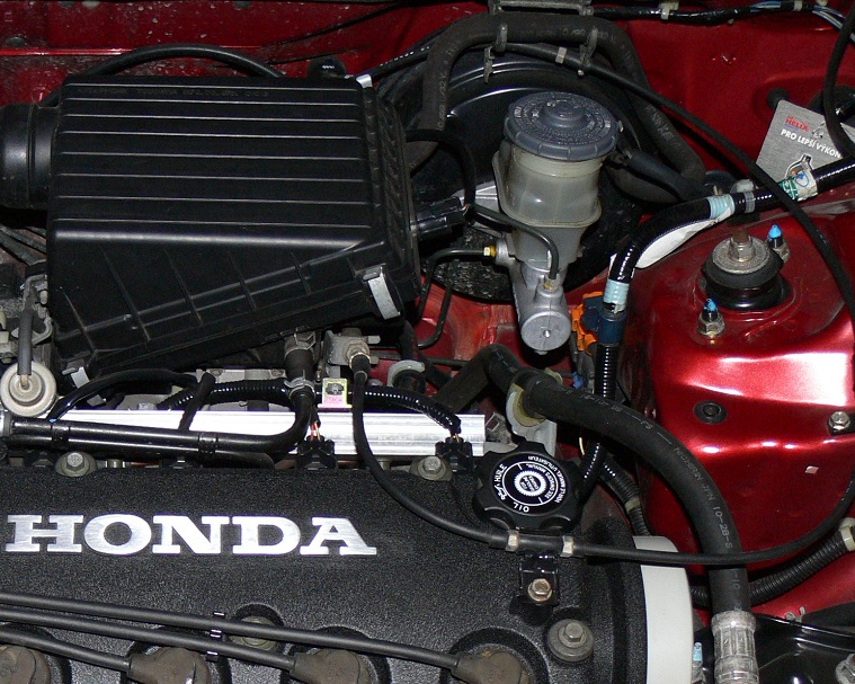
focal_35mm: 72
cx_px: 159
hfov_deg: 25.9
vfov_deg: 21.0
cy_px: 562
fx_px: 1822
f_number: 2.8
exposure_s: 1/30
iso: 100
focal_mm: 7.4
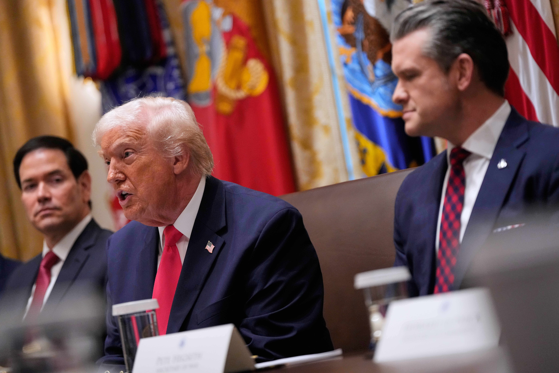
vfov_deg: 9.7
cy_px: 186
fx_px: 2189
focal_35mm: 141
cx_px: 280
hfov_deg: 14.6
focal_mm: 141
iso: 5000
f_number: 2.8
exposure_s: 1/500
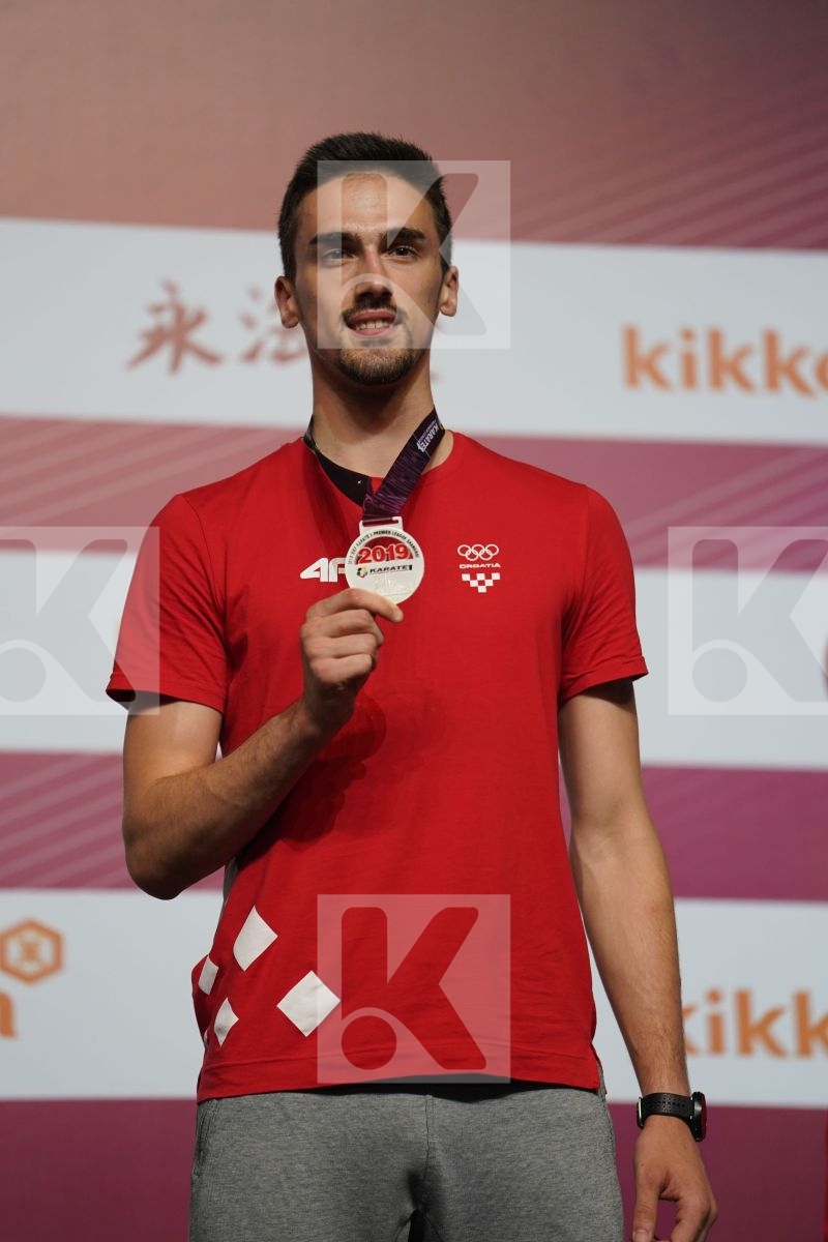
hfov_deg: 7.0
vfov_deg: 10.4
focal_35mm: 197
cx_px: 414
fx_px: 6796
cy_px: 621
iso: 800
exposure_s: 1/250
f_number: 2.8
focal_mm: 197
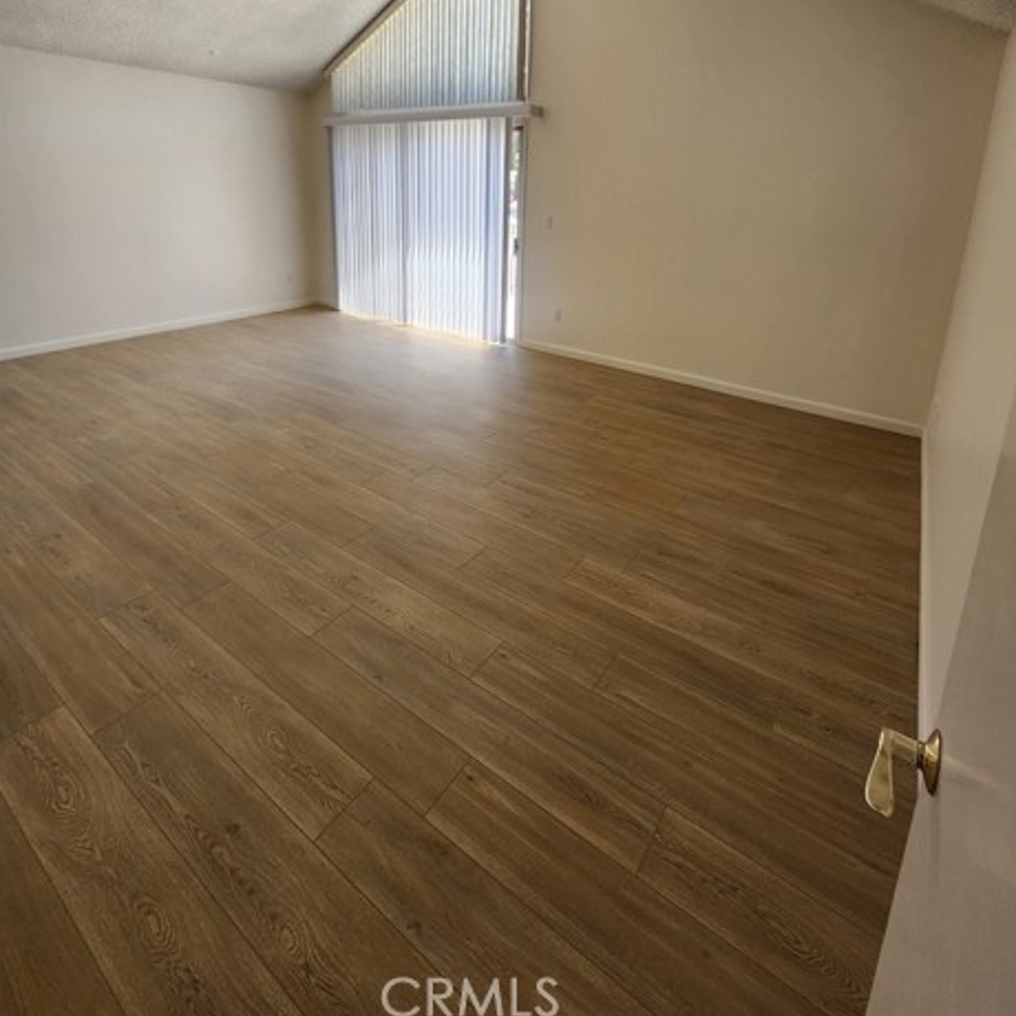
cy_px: 322
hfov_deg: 87.4
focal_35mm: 16
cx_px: 517
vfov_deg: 83.8
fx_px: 531
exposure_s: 1/60
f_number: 2.2
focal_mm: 2.2
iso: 100
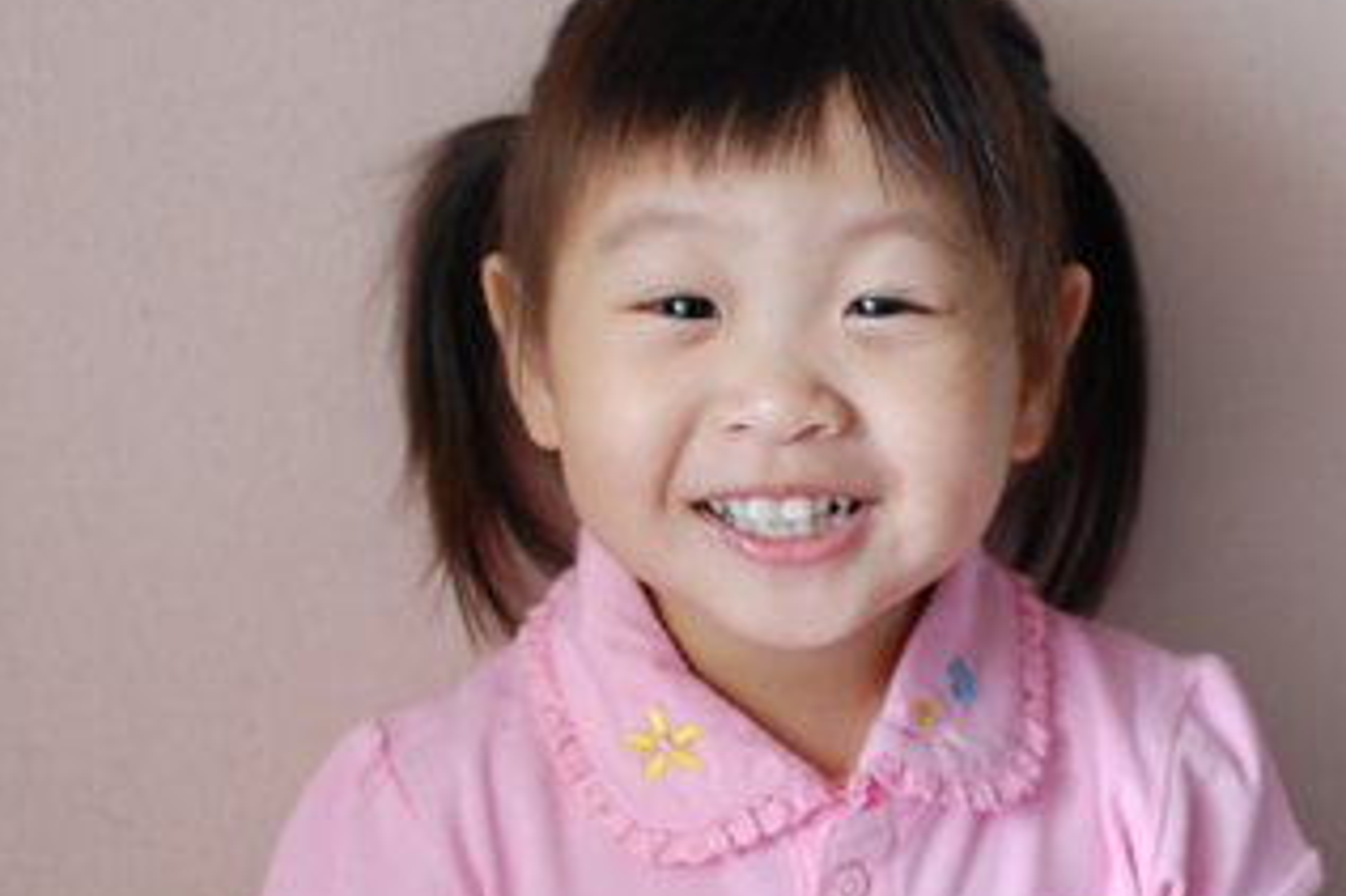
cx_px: 747
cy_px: 369
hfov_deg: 24.5
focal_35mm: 83
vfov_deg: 16.5
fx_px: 3094
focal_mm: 35
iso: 400
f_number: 3.2
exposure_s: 1/40
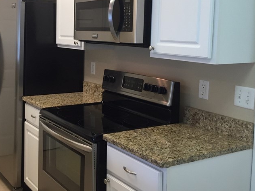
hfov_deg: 38.9
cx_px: 52
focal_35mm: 47
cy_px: 60
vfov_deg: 30.6
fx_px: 346
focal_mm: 4.15
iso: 32
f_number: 2.2
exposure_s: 1/30
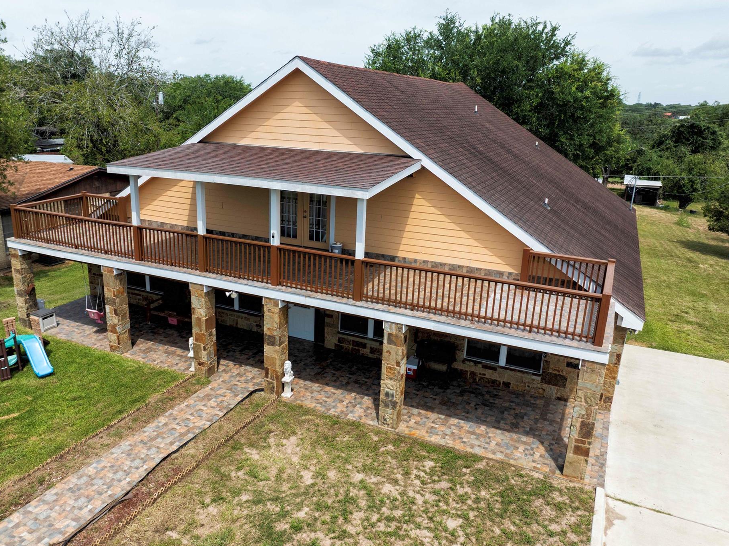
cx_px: 337
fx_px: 568
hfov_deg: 65.3
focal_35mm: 27
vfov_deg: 51.3
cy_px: 272
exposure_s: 1/1600
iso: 100
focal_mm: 12.29
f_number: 2.8
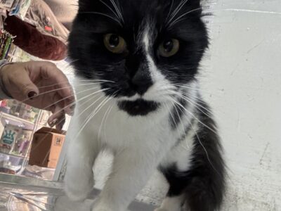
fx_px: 244
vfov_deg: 46.8
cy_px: 106
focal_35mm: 30
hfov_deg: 60.0
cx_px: 140
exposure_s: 1/60
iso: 80
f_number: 1.9
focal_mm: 2.69
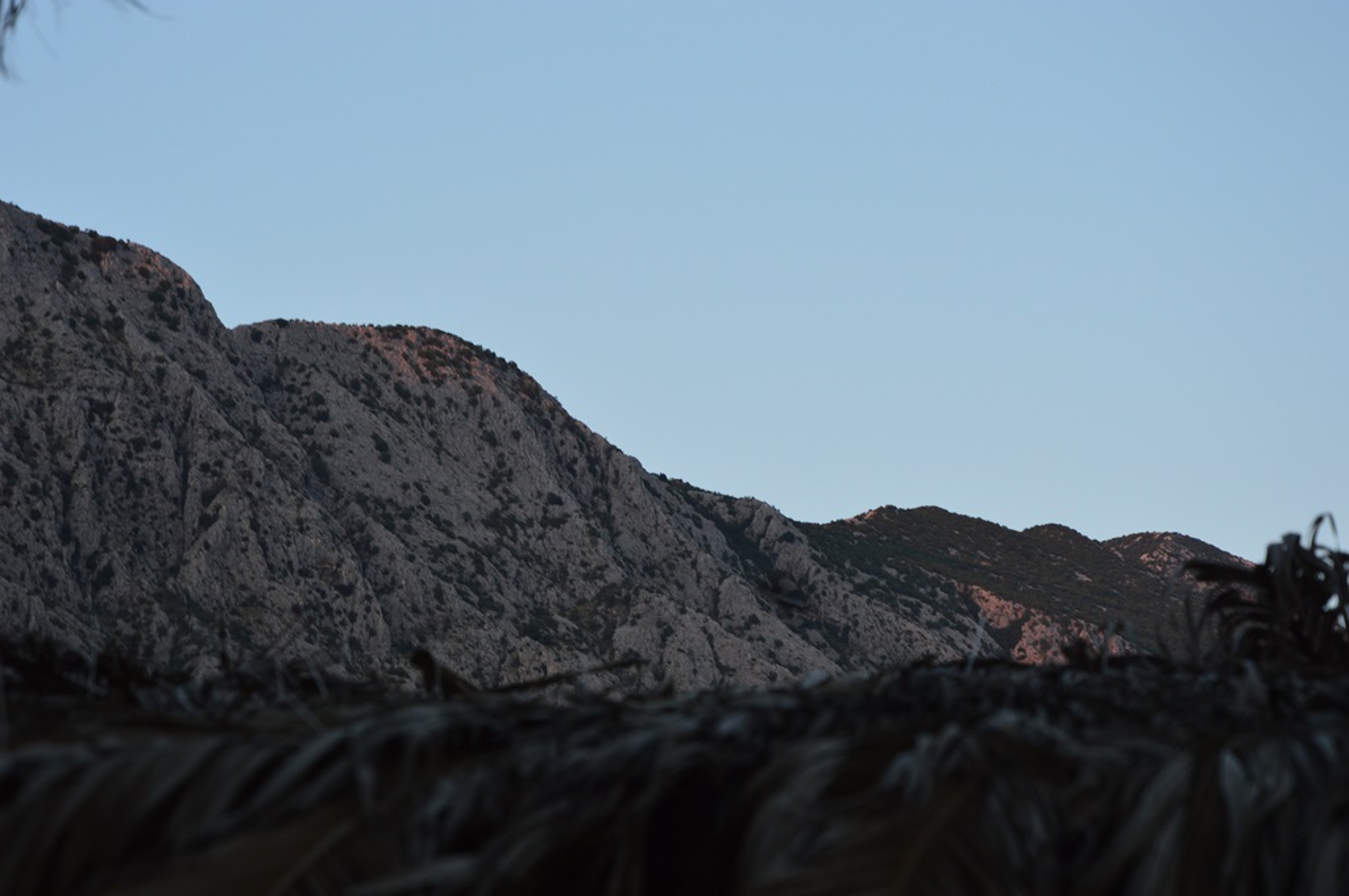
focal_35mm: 120
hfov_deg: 17.1
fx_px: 4493
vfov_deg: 11.4
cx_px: 674
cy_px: 448
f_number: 8
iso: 400
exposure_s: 1/50
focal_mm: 80
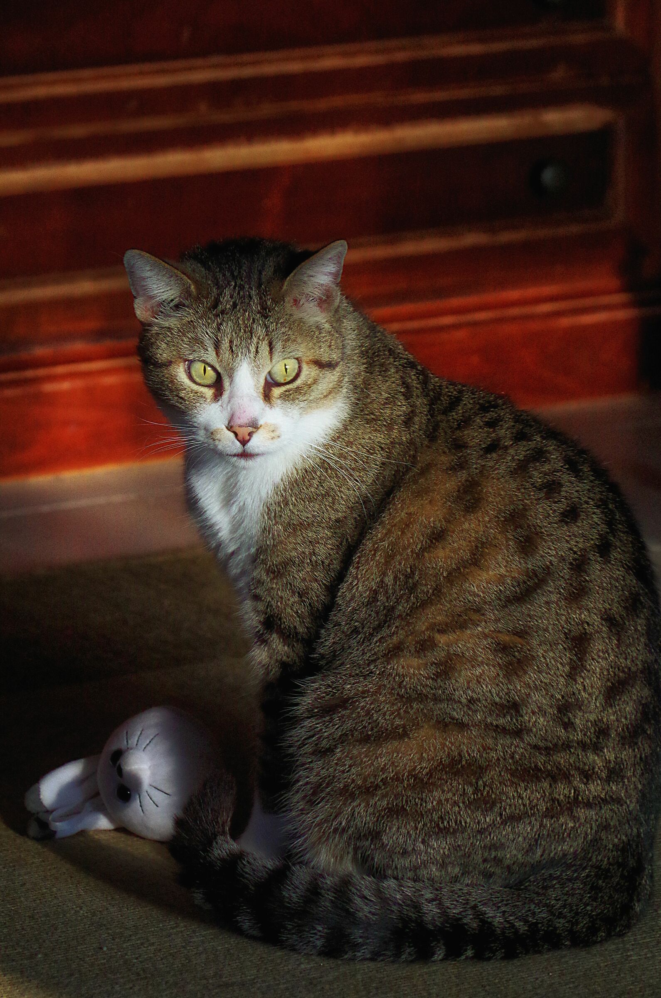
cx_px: 330
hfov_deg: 6.6
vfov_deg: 10.0
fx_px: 5726
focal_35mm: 207
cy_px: 499
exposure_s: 1/125
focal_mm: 137.5
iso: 2200
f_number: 8
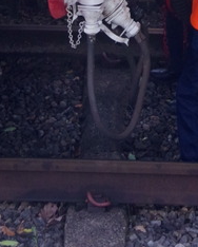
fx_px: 1264
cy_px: -166
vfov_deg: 10.6
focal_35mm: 173
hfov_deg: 8.9
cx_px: 195
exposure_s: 1/400
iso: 2500
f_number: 8
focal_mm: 36
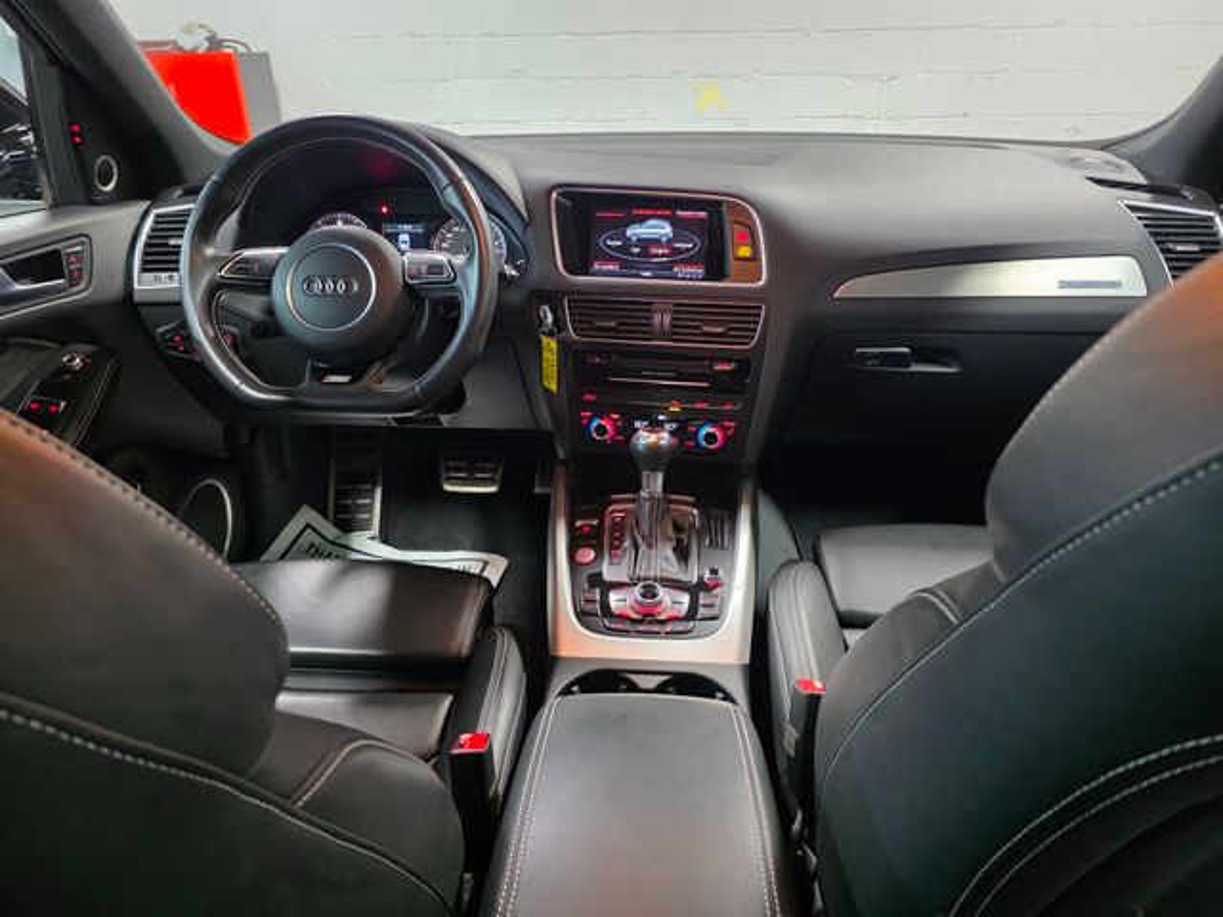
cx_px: 612
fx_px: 813
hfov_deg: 73.9
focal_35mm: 23
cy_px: 458
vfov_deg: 58.9
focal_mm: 6.3
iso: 640
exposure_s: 1/120
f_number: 1.7
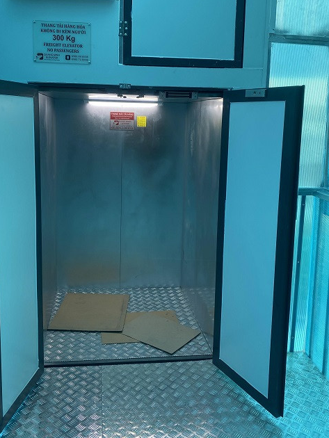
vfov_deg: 55.1
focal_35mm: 33
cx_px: 151
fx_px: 418
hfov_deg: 42.9
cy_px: 185
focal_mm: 4.25
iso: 32
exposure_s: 1/122
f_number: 1.8
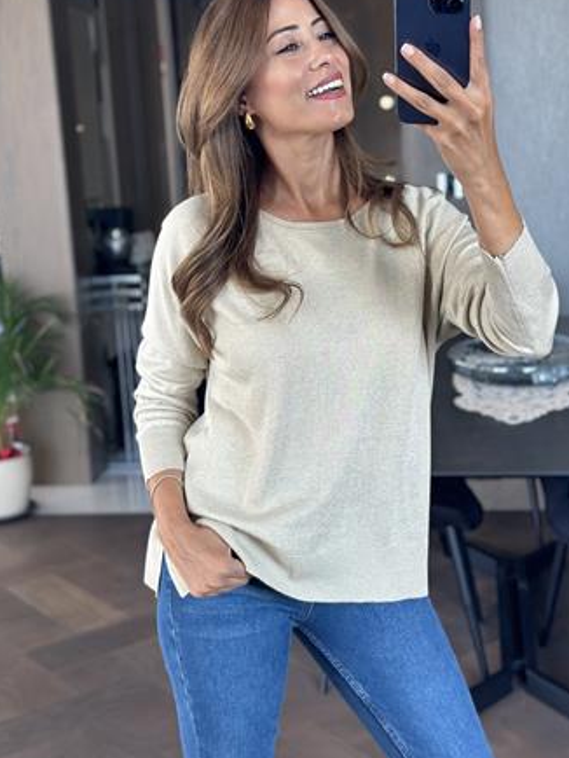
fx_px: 1226
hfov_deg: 26.1
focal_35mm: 56
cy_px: 334
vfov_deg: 34.3
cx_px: 298
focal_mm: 6.86
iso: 125
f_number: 1.78
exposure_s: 1/108
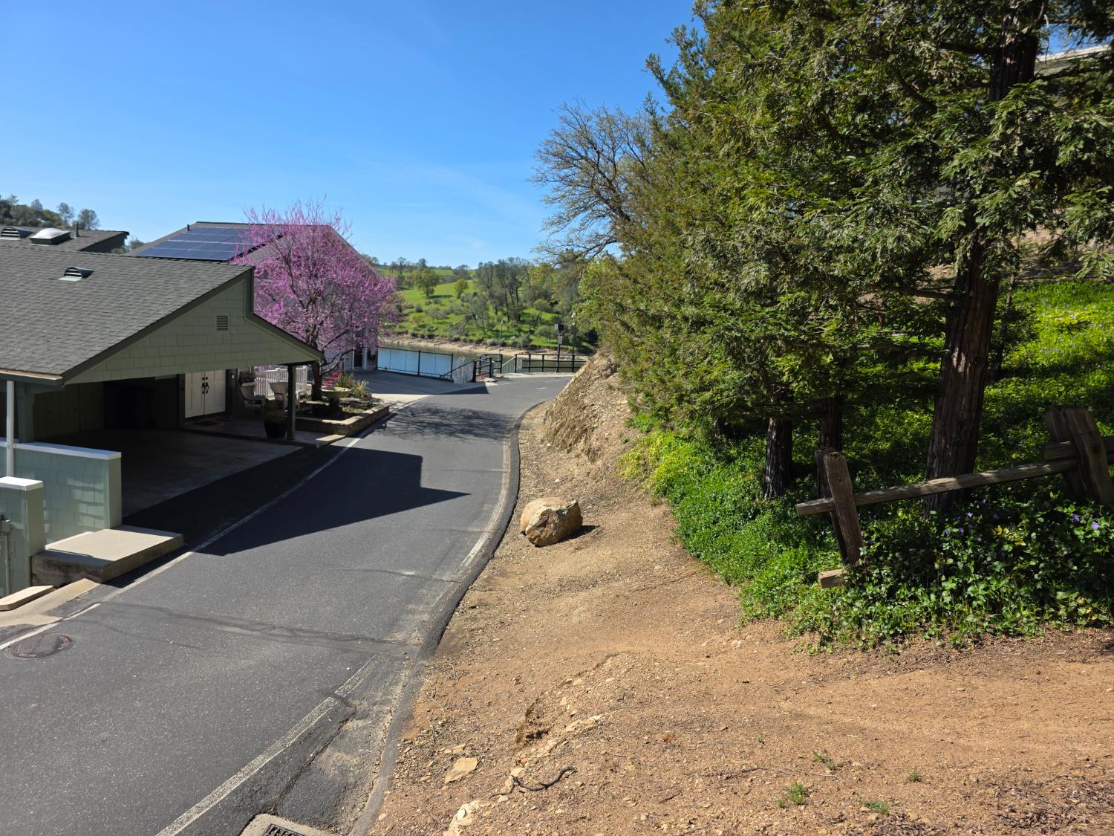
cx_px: 557
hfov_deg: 73.9
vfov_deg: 58.9
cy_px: 418
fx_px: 740
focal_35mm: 23
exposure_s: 1/4434
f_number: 1.7
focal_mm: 6.3
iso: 80
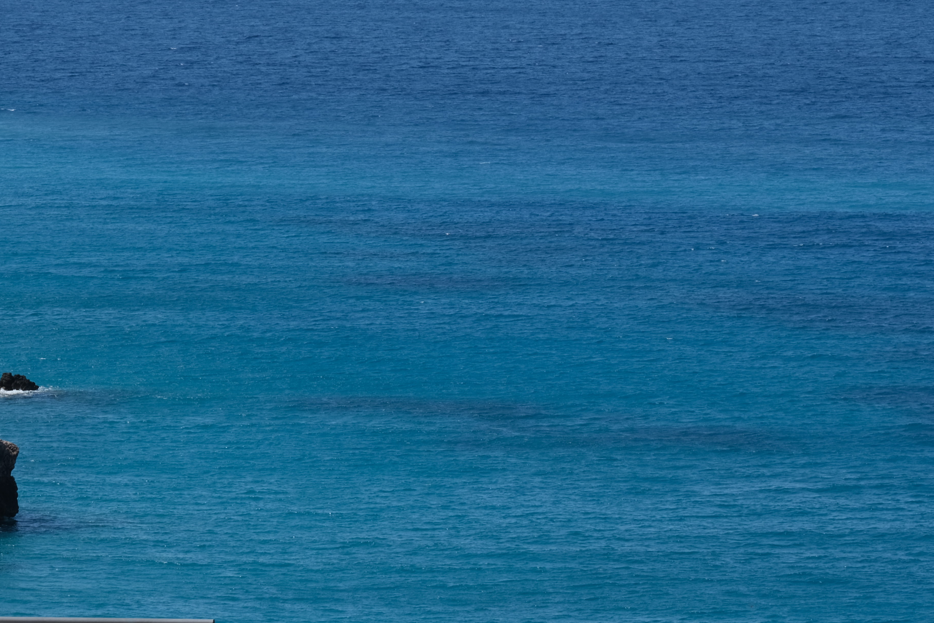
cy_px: 293
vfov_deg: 6.7
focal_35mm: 205
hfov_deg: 10.0
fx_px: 5318
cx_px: 505
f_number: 8
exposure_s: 1/400
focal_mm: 80
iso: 160
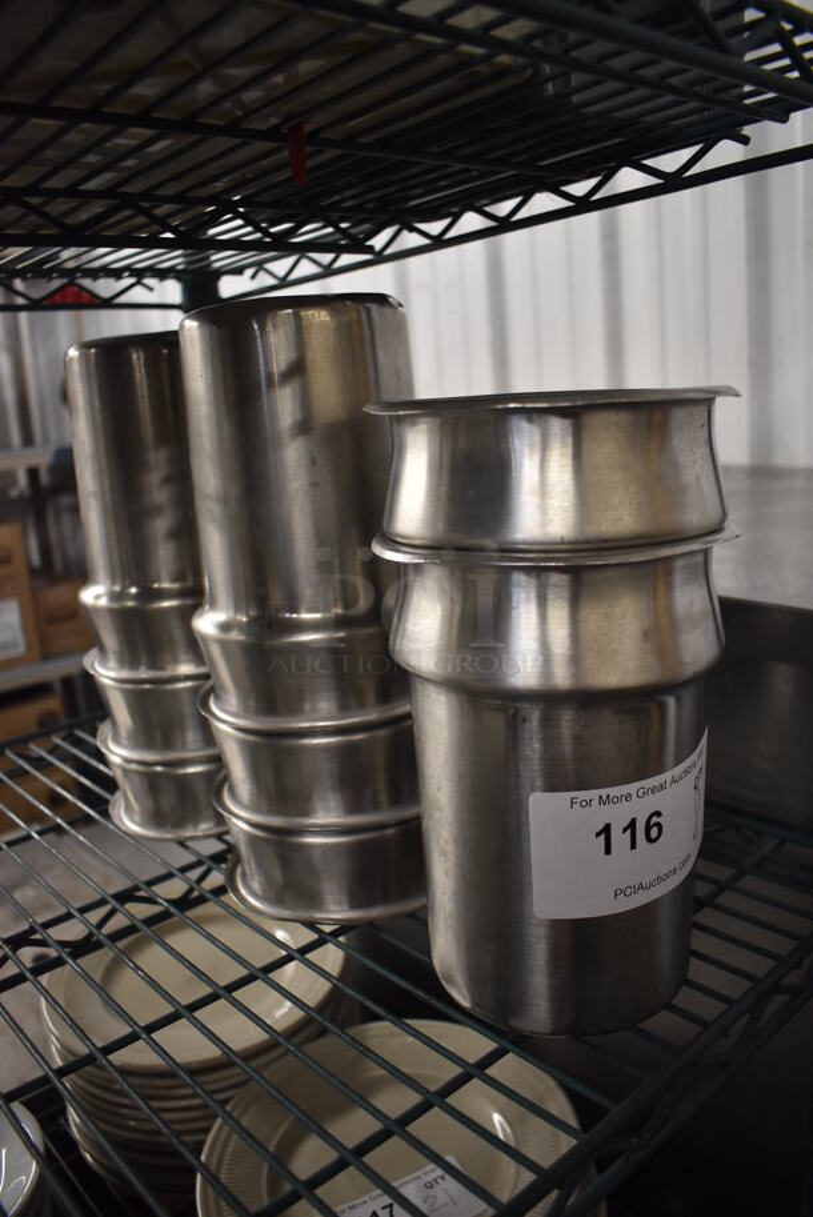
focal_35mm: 27
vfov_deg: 67.3
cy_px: 608
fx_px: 913
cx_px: 406
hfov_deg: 48.0
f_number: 3.5
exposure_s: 1/125
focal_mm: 18
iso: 1250
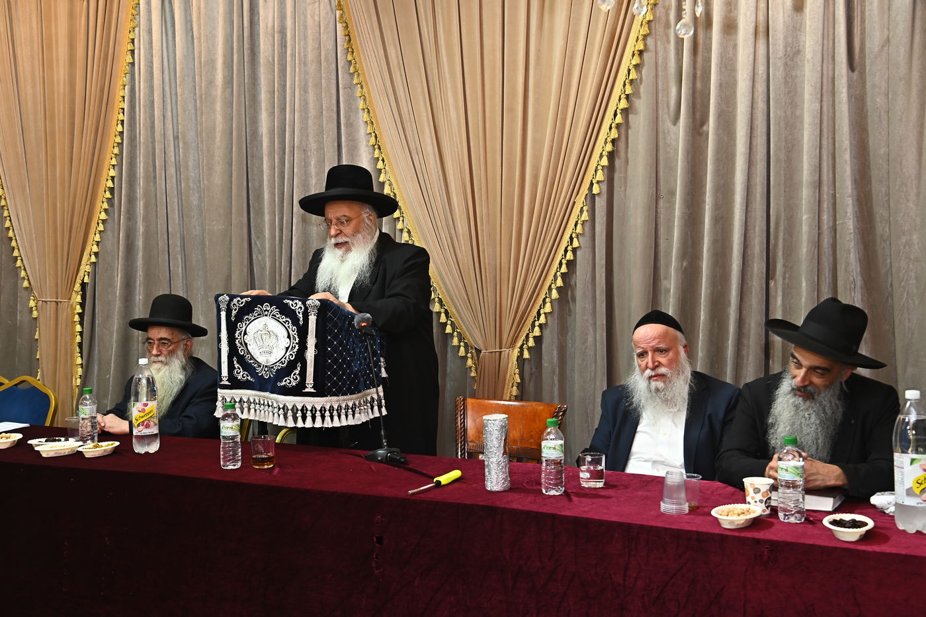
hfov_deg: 43.6
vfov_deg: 29.8
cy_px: 308
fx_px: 1157
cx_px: 463
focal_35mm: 45
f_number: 7.1
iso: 1250
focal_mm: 45
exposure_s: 1/160
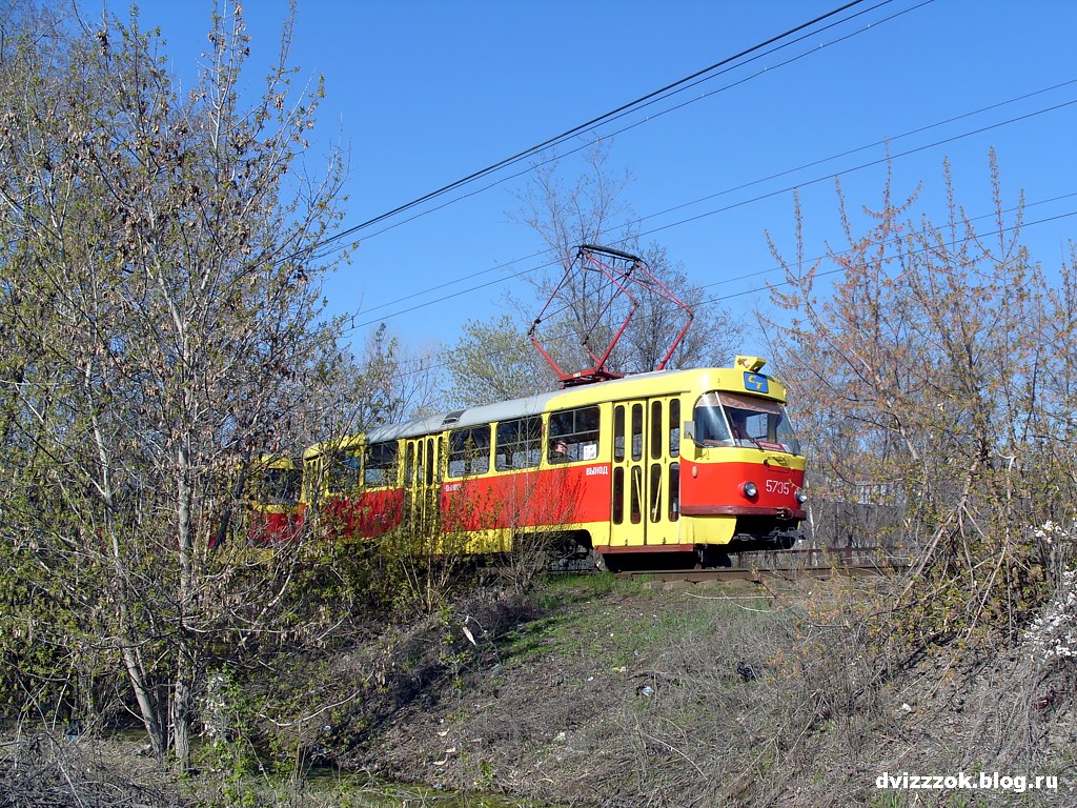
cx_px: 538
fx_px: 1089
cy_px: 404
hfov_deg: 52.6
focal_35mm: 35
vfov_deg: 40.7
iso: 80
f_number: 6.3
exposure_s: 1/350
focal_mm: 7.8
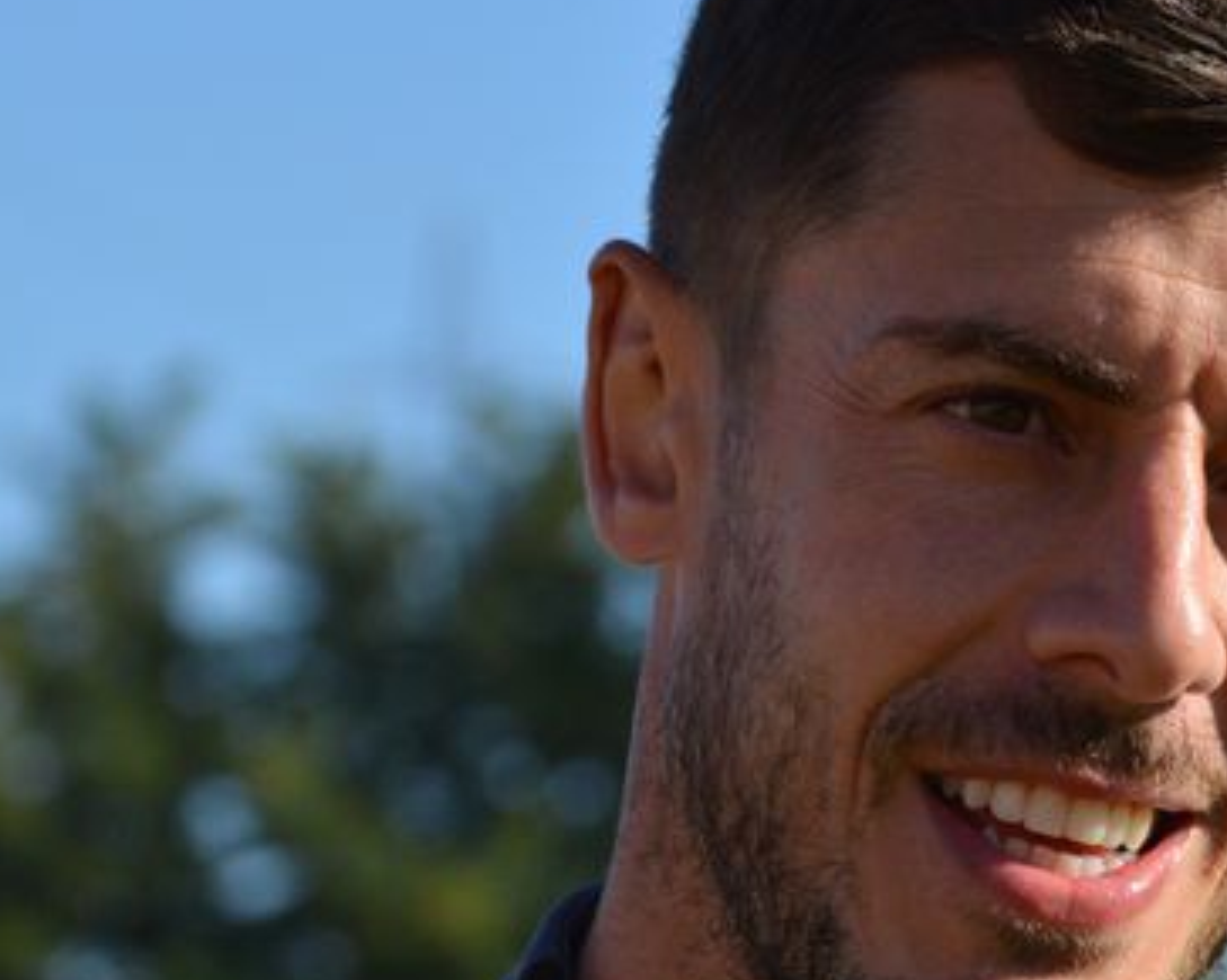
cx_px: 1034
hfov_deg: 6.1
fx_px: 11505
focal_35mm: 317
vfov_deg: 4.9
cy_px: 906
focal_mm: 86
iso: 400
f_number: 6.3
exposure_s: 1/1600
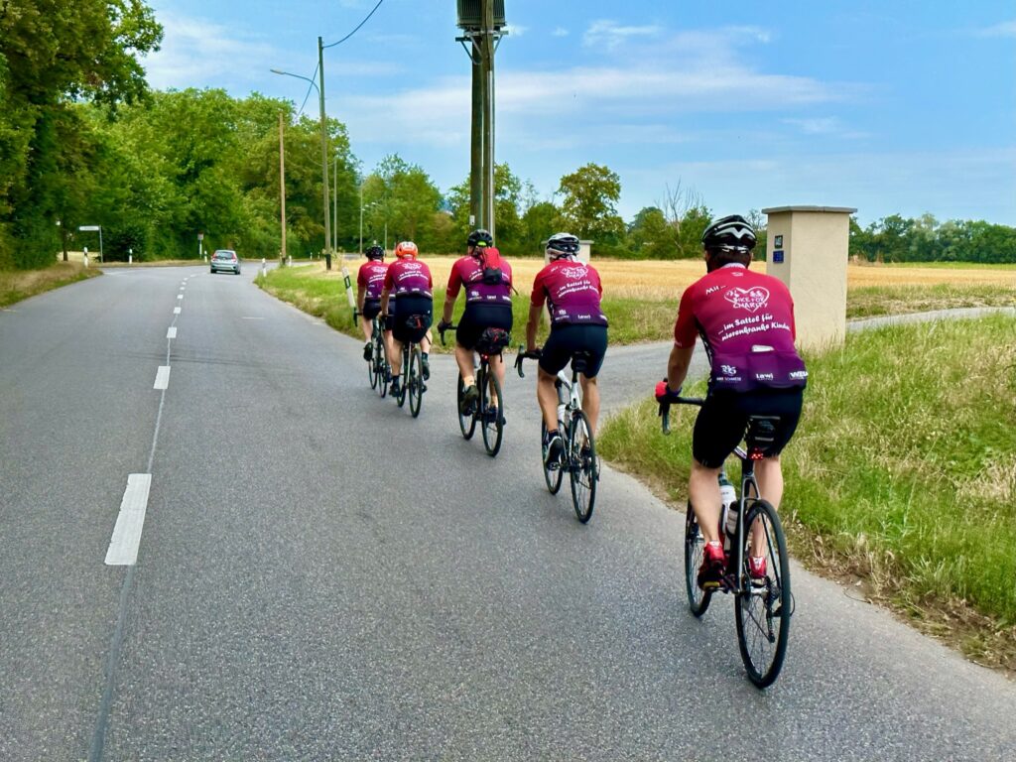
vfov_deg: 30.3
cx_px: 508
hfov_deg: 39.7
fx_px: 1409
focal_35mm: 48
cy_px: 381
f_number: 1.78
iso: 64
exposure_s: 1/919
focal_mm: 6.86
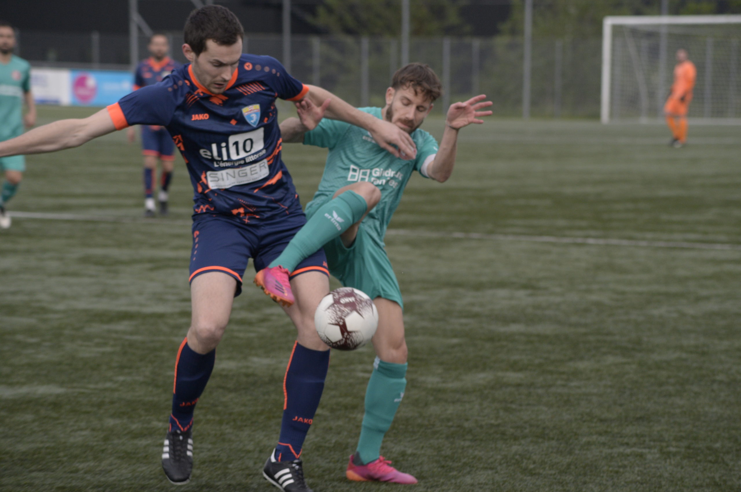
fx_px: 2879
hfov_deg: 14.7
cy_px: 246
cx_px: 370
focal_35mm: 140
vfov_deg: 9.8
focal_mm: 140
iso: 2000
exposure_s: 1/640
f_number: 5.6
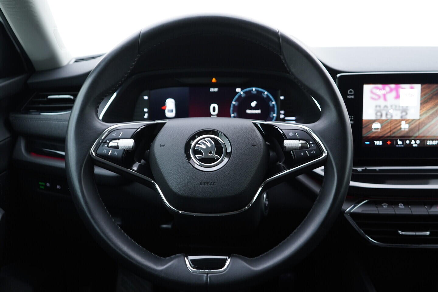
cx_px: 219
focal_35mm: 36
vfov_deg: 36.9
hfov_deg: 53.1
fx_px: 438
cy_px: 146
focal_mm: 24
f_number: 2.8
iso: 250
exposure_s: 1/40
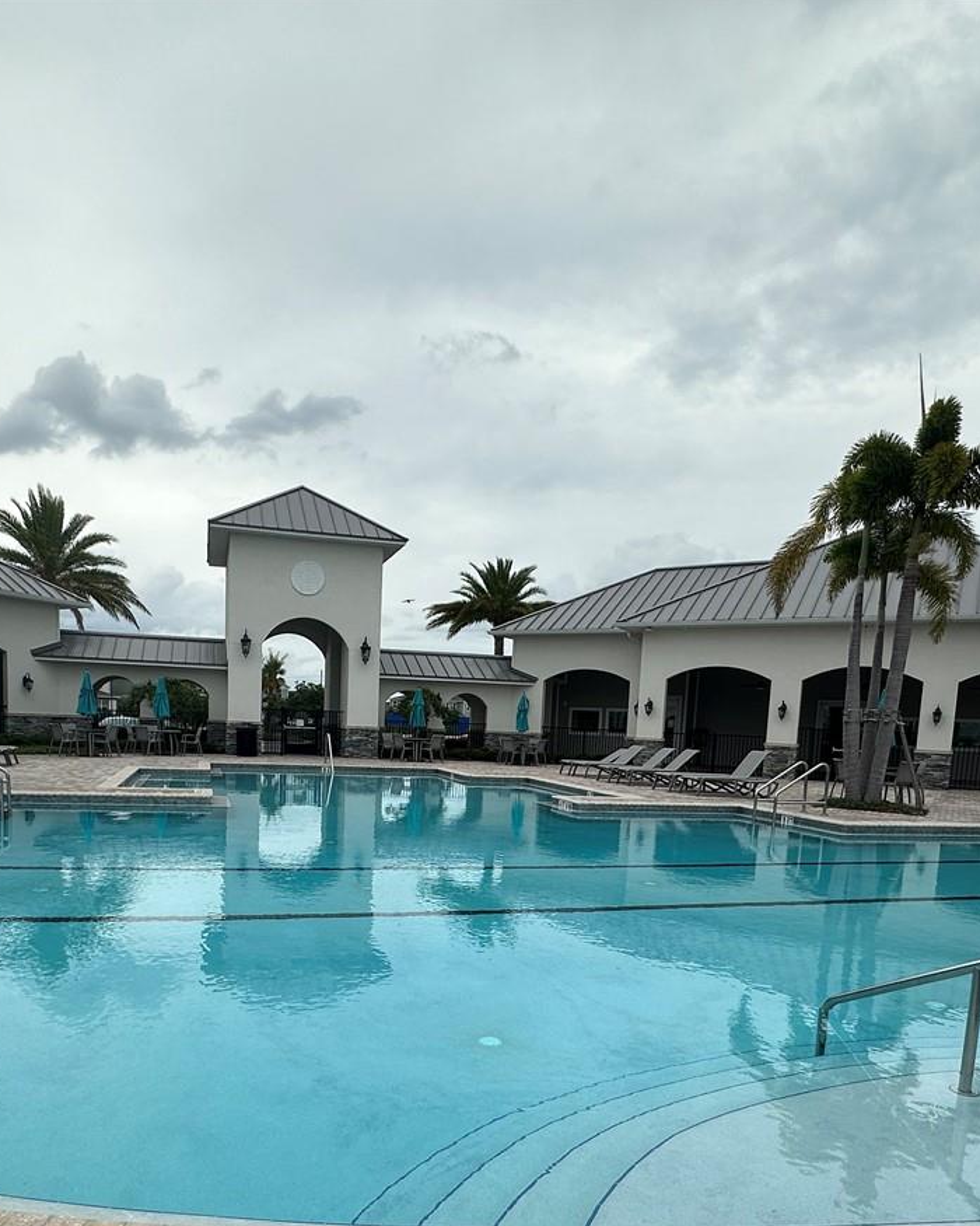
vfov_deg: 65.9
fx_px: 906
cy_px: 835
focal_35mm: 25
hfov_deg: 56.6
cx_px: 427
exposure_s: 1/2257
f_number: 2.2
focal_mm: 2.22
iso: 50
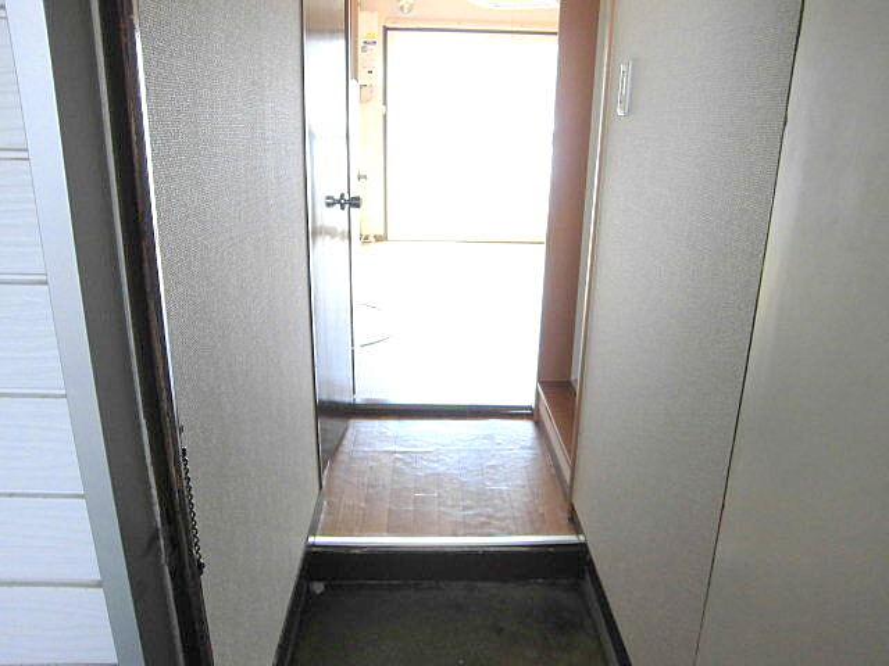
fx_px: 668
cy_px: 333
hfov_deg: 67.3
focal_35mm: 26
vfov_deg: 53.1
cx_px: 444
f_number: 2.8
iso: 100
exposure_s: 1/80
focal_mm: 4.7
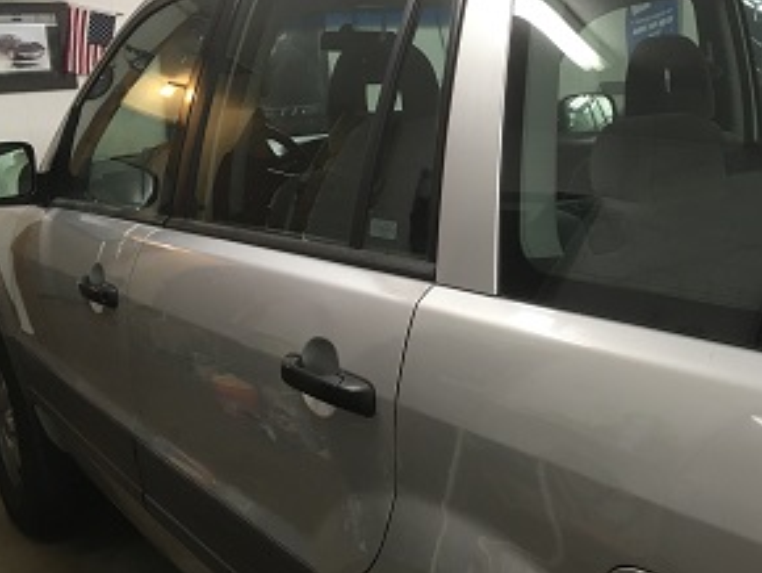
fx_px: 1013
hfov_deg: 40.5
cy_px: 233
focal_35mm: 46
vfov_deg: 31.5
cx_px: 526
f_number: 2.2
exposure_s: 1/30
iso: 80
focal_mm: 4.15
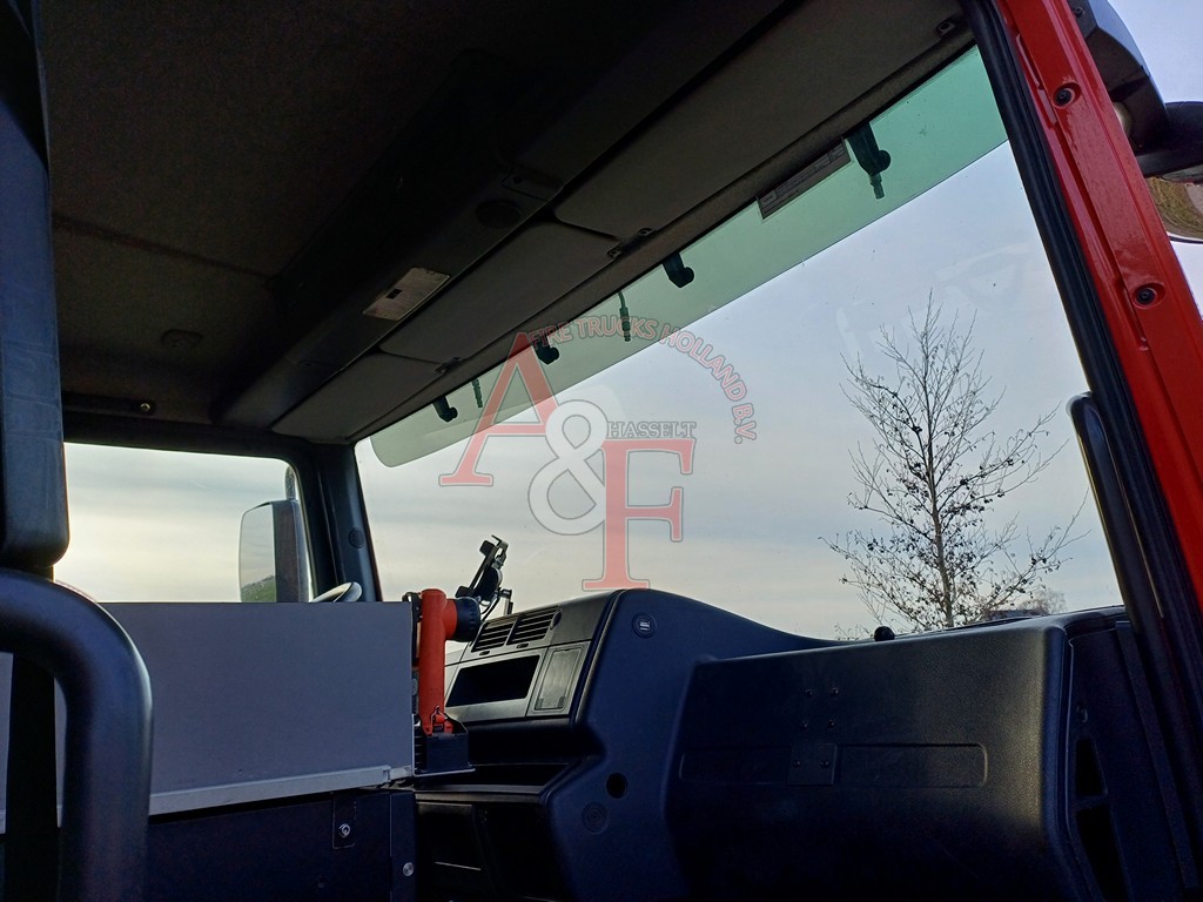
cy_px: 451
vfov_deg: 54.9
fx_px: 869
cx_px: 602
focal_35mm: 25
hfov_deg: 69.4
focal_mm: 4.65
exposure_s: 1/372
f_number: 1.8
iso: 50
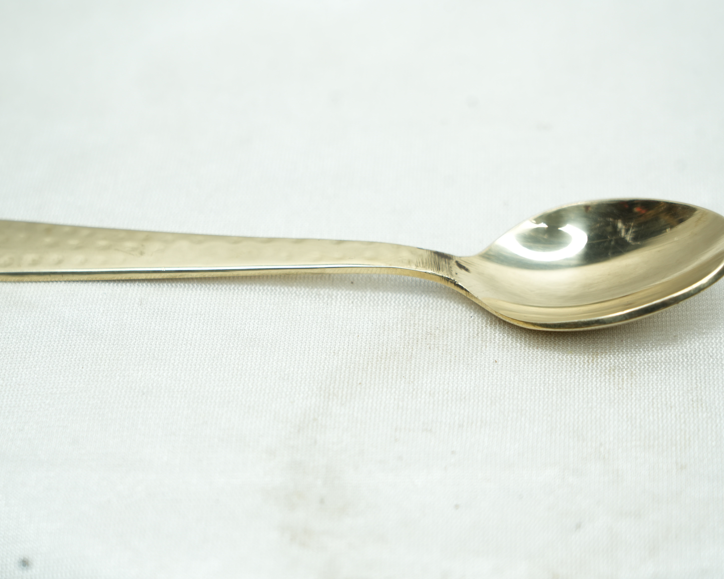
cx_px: 320
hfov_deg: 16.2
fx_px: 2550
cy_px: 290
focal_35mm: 119
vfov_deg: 13.0
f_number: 5.6
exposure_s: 1/80
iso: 400
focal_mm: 105
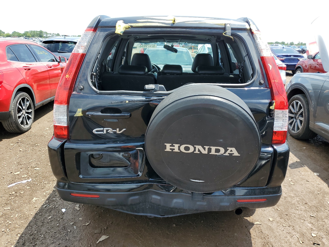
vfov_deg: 53.1
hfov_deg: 67.3
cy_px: 124
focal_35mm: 26
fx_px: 247
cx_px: 164
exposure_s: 1/1111
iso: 50
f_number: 1.5
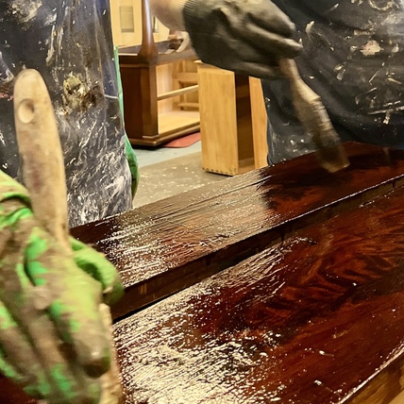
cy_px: 26
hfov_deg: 31.1
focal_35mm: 55
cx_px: 198
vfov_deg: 29.6
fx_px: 726
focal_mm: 5.1
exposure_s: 1/60
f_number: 1.6
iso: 200
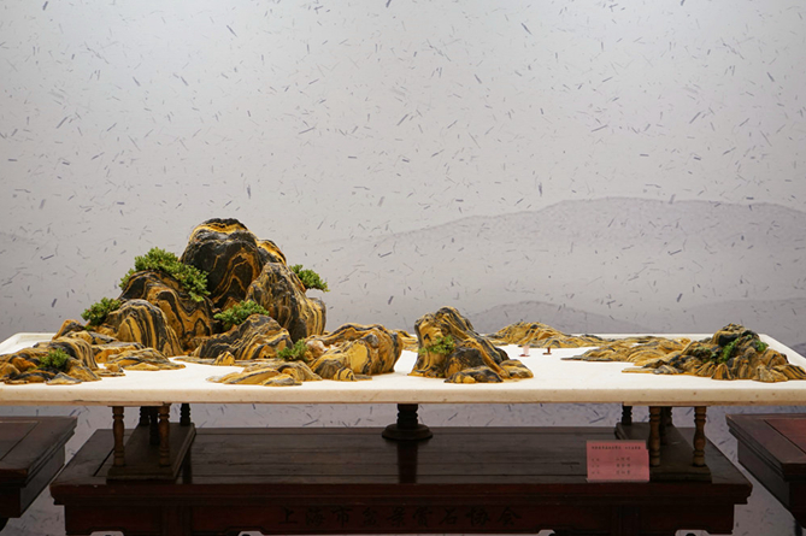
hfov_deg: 30.1
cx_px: 381
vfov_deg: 20.3
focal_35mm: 67
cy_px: 282
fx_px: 1499
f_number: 5
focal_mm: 56
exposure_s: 1/160
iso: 500
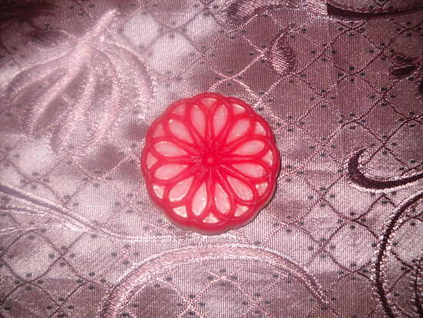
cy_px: 159
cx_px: 212
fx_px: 501
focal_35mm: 41
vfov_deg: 35.2
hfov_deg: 45.8
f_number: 5.5
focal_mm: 6.72
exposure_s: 1/30
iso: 64
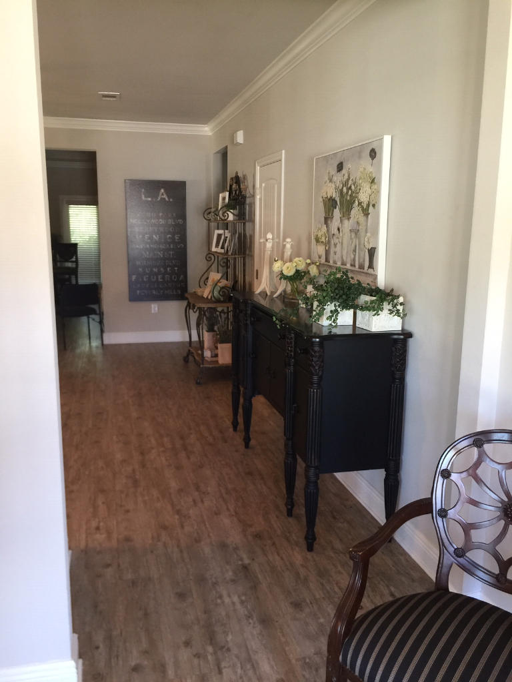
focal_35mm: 29
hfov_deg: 48.2
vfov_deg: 61.7
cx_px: 256
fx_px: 572
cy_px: 341
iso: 50
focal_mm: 4.15
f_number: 2.2
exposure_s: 1/15
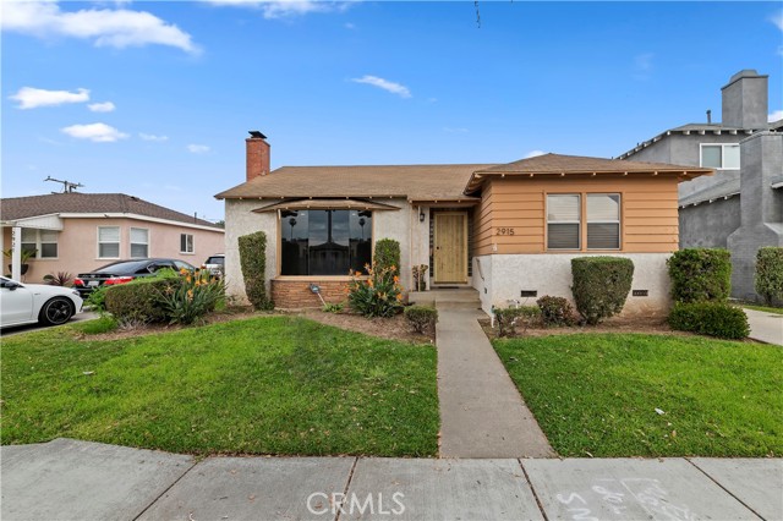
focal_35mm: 14
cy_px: 260
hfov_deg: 104.3
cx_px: 392
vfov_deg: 81.1
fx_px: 304
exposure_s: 1/250
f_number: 14
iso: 500
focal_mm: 14
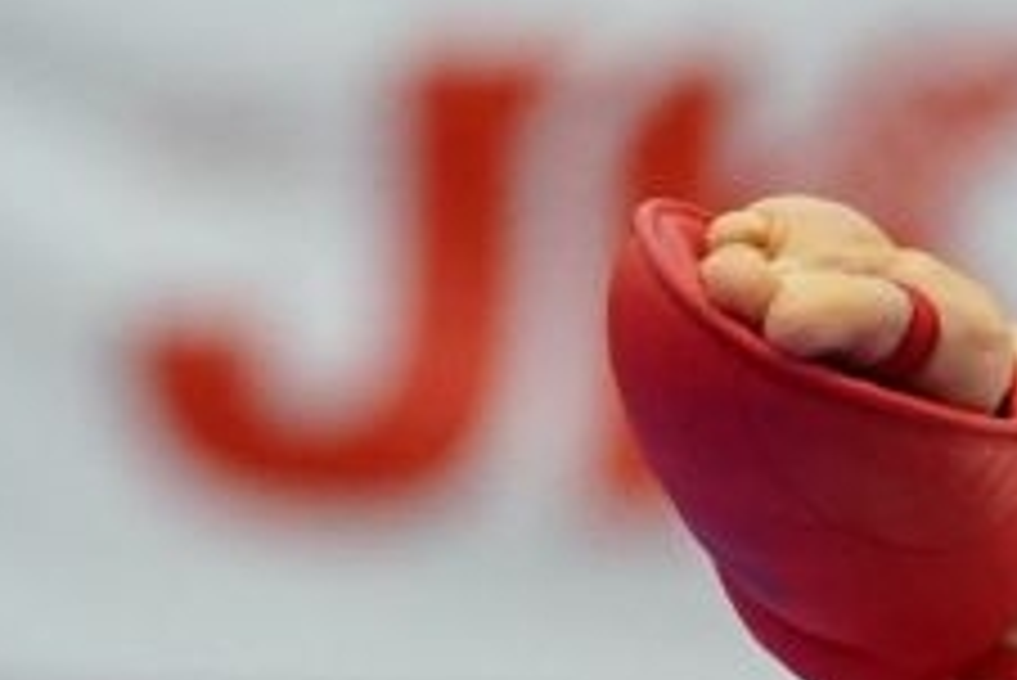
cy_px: 1612
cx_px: 2048
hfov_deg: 1.6
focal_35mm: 1305
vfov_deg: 1.1
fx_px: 36888
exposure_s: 1/1000
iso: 3200
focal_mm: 164
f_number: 2.8
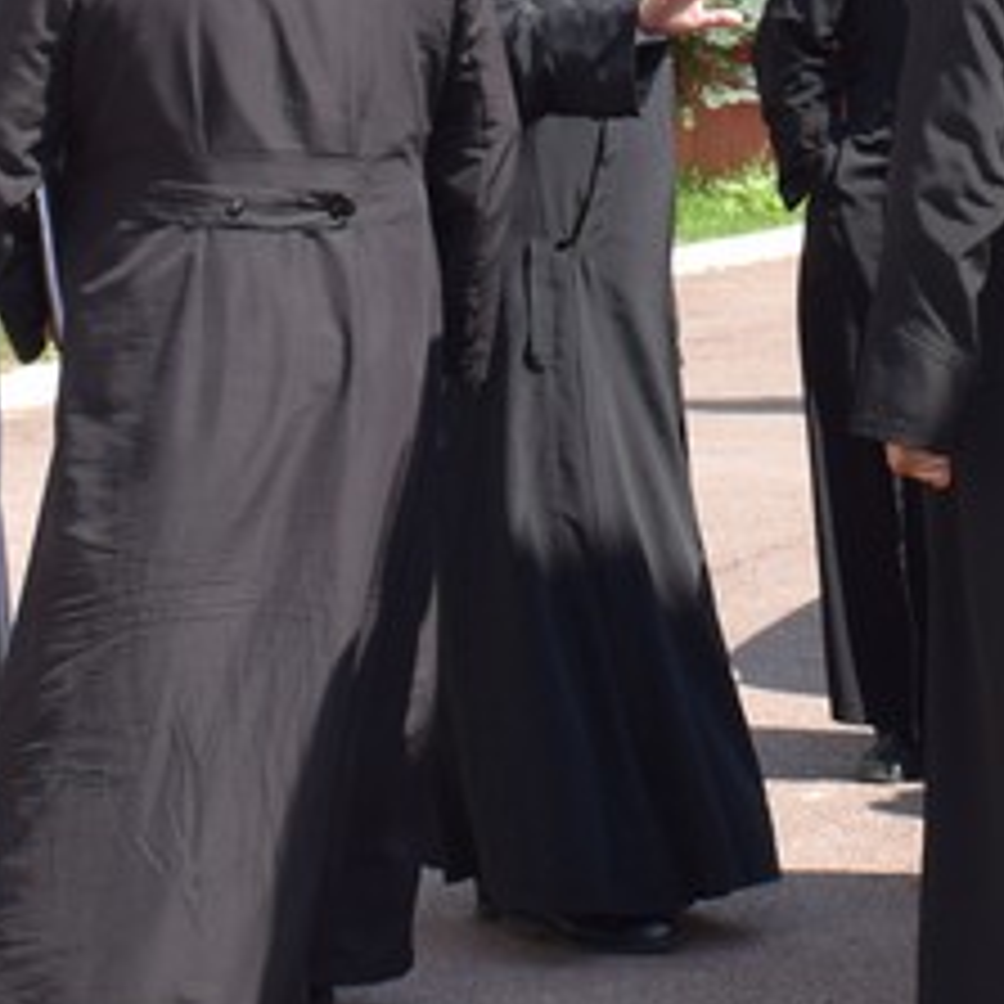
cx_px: 941
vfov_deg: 10.4
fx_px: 5414
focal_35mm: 165
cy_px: -315
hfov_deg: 10.5
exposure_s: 1/200
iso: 100
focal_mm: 24
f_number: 8
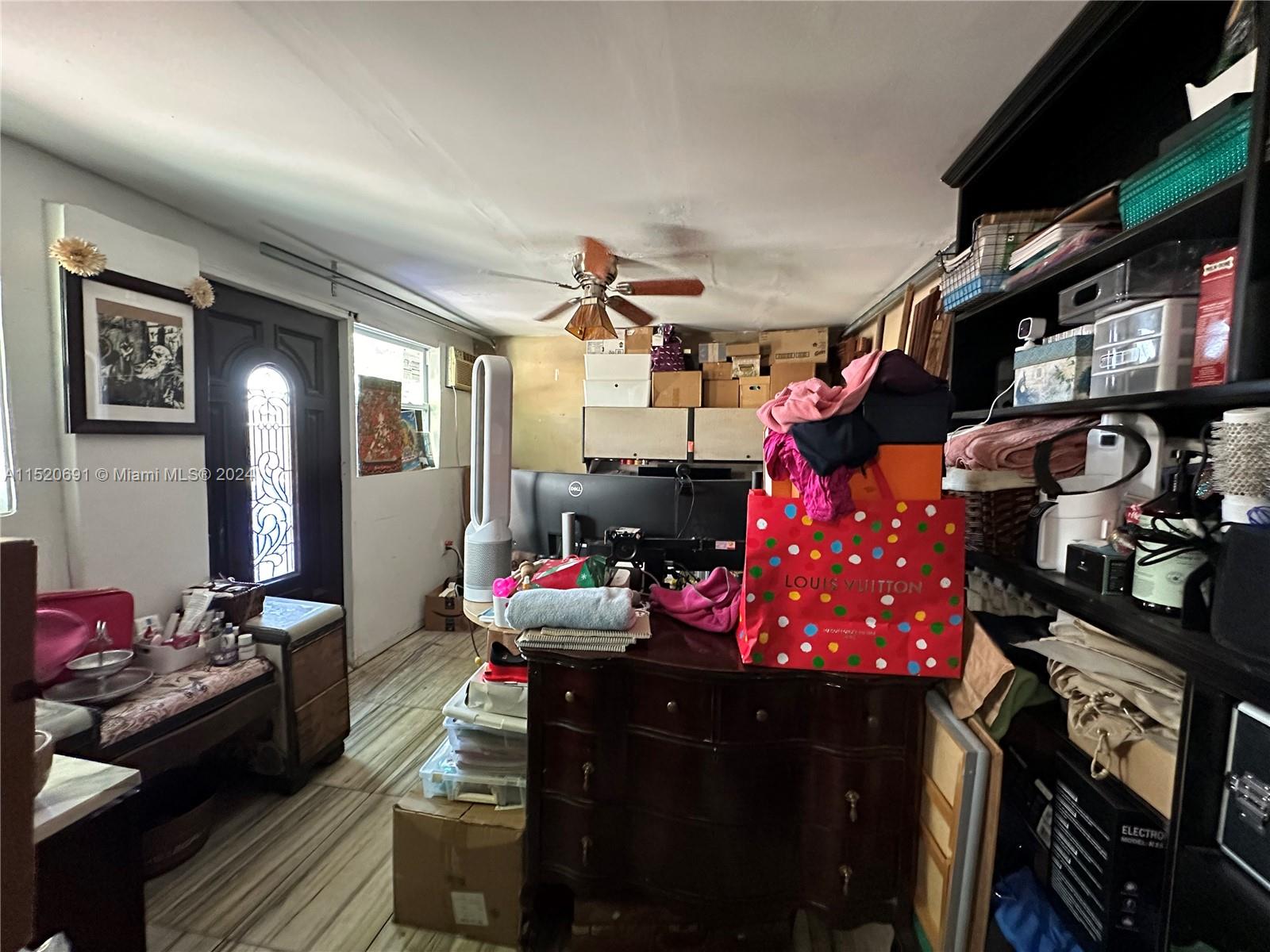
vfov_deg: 85.7
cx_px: 635
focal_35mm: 14
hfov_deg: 102.1
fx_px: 514
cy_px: 476
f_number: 2.2
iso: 800
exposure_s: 1/60
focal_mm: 2.22
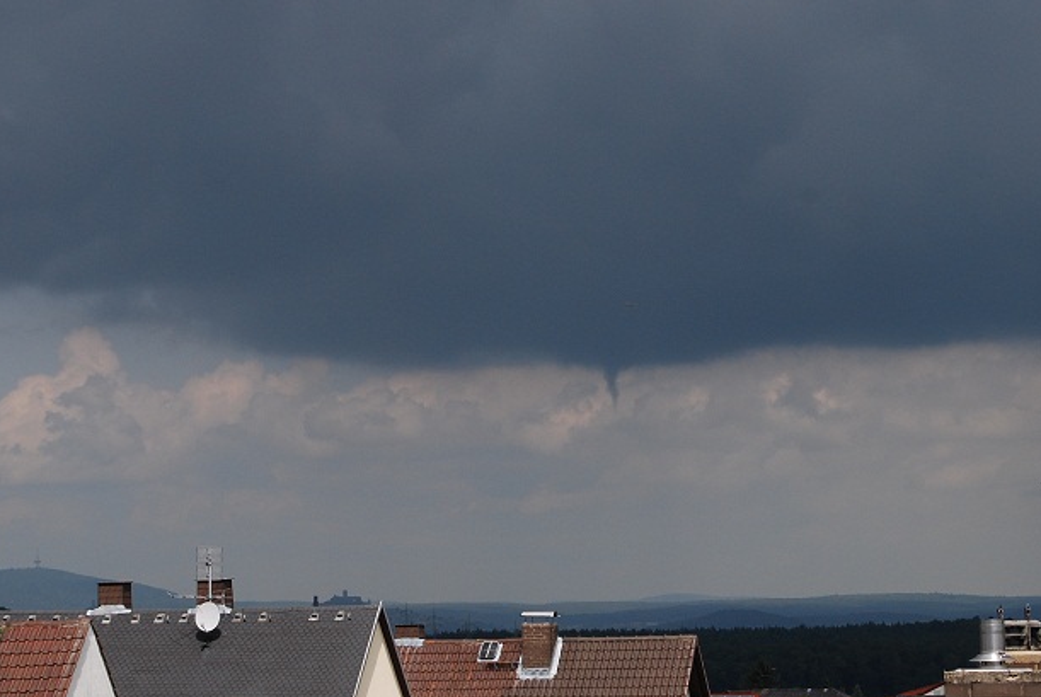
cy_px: 389
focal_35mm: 131
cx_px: 618
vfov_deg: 10.5
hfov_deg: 15.6
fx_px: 3787
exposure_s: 1/250
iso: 180
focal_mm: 55
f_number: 10
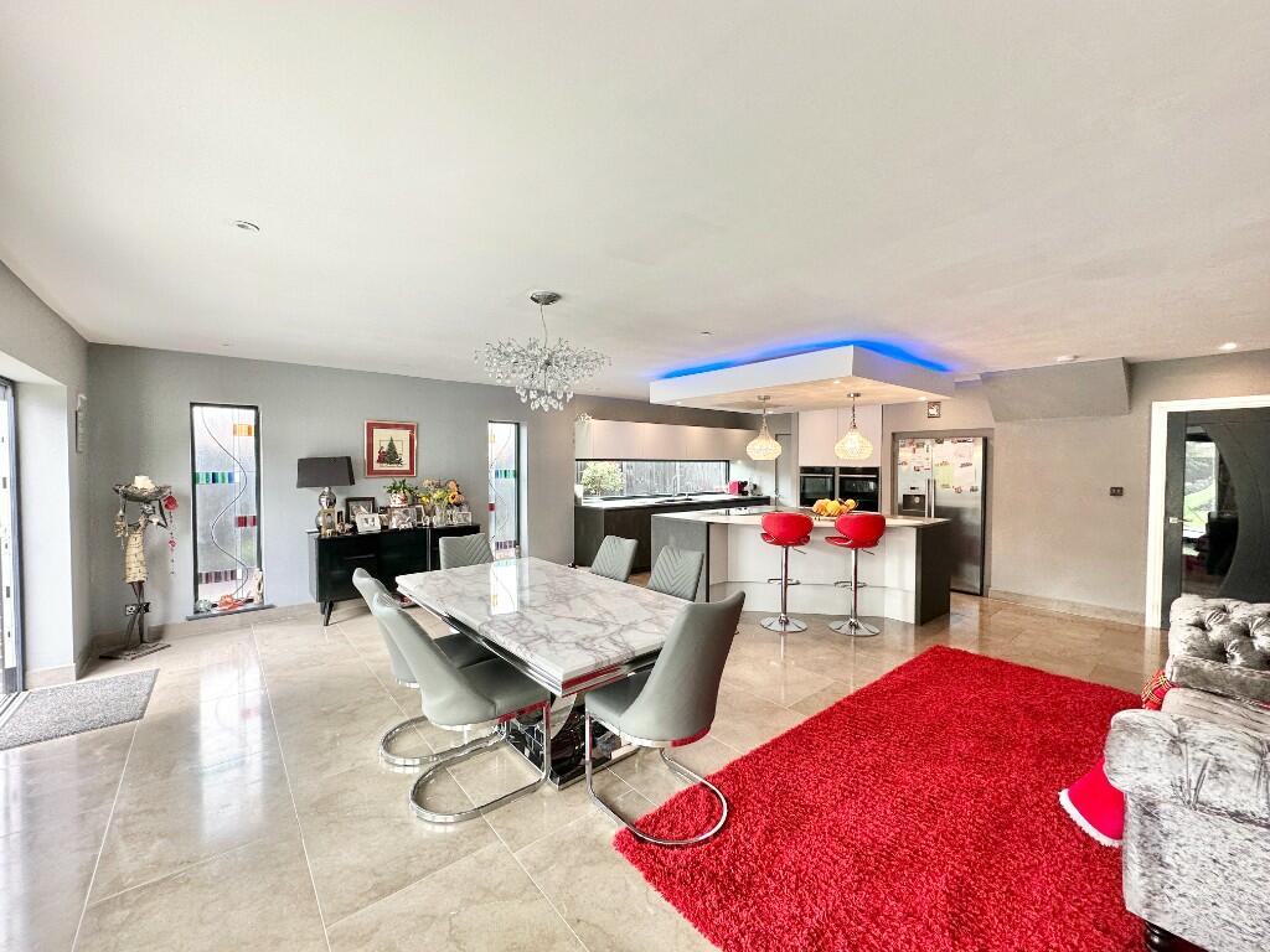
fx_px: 514
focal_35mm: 14
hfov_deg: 102.1
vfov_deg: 85.7
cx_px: 635
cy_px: 476
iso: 80
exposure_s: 1/100
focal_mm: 2.22
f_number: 2.2
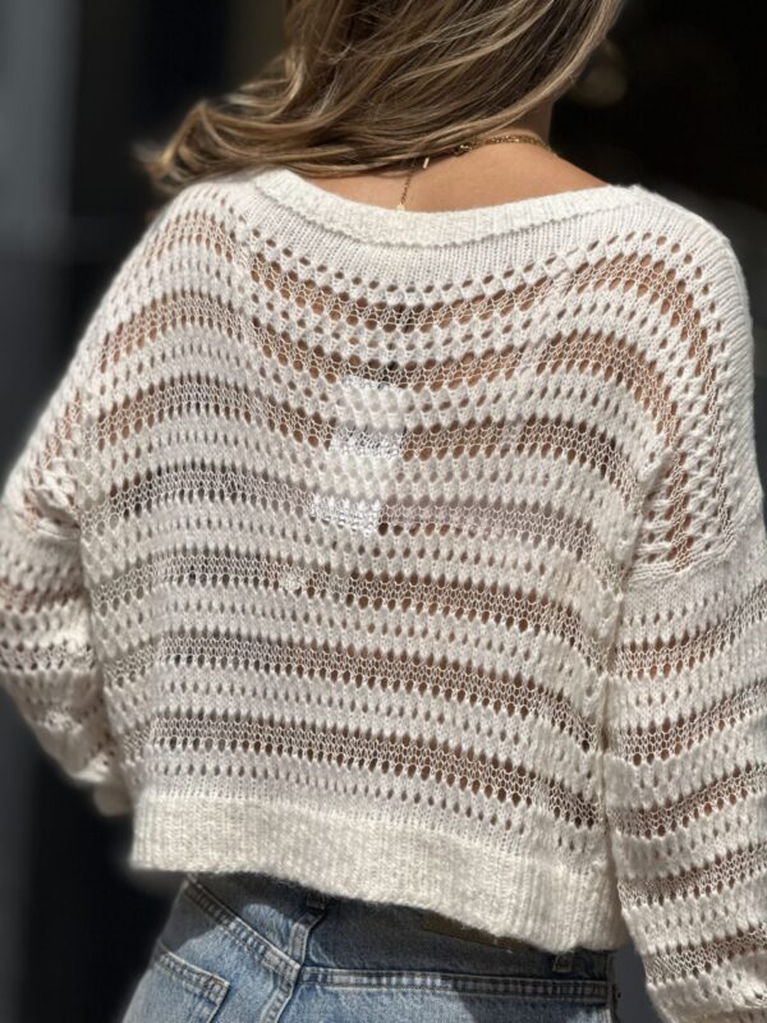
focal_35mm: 120
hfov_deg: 12.3
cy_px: 512
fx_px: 3545
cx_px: 384
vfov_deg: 16.4
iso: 40
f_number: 2.8
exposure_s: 1/3195
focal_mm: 15.66
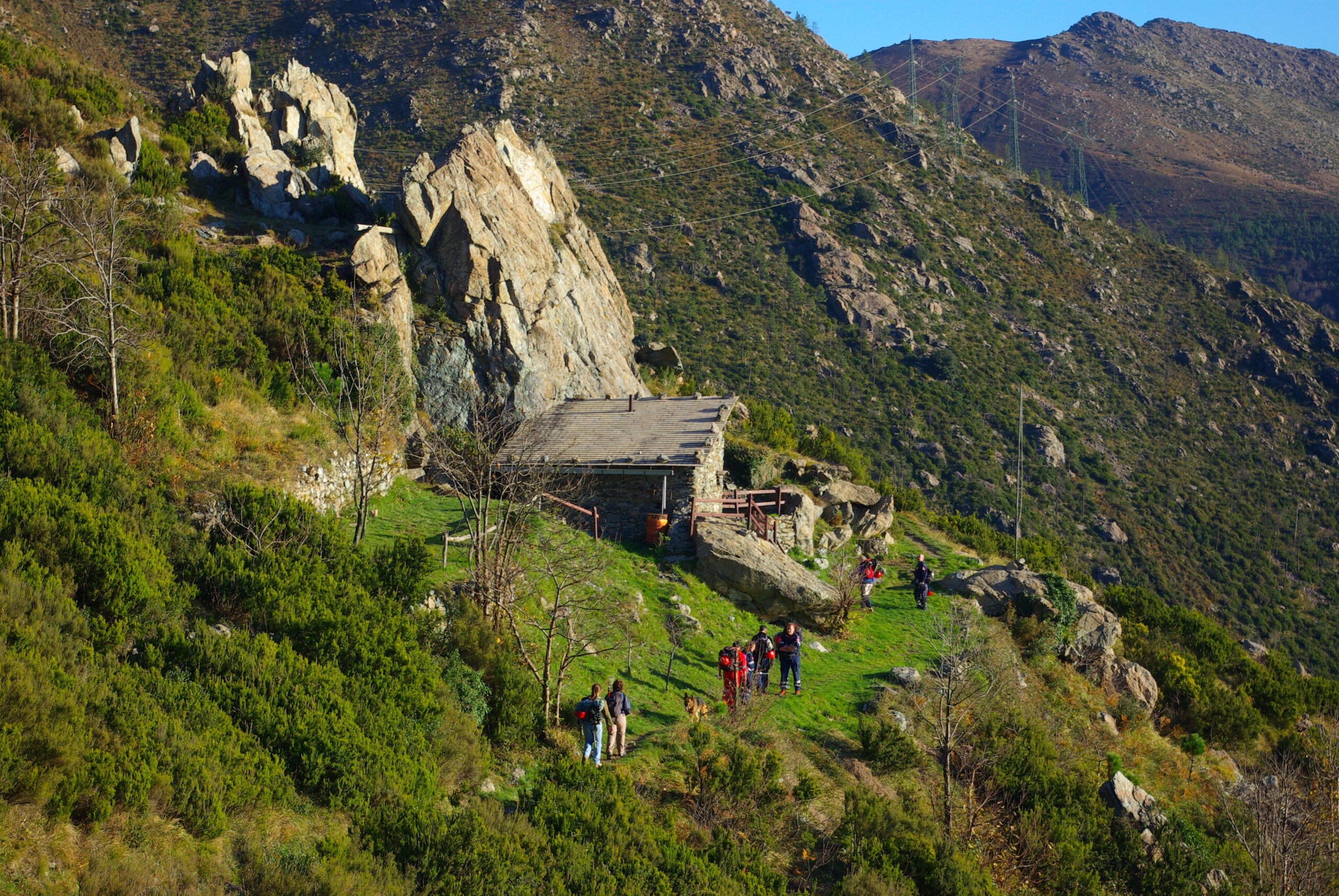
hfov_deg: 24.6
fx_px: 3072
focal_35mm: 82
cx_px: 670
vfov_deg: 16.6
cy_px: 448
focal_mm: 55
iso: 100
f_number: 8
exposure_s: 1/125
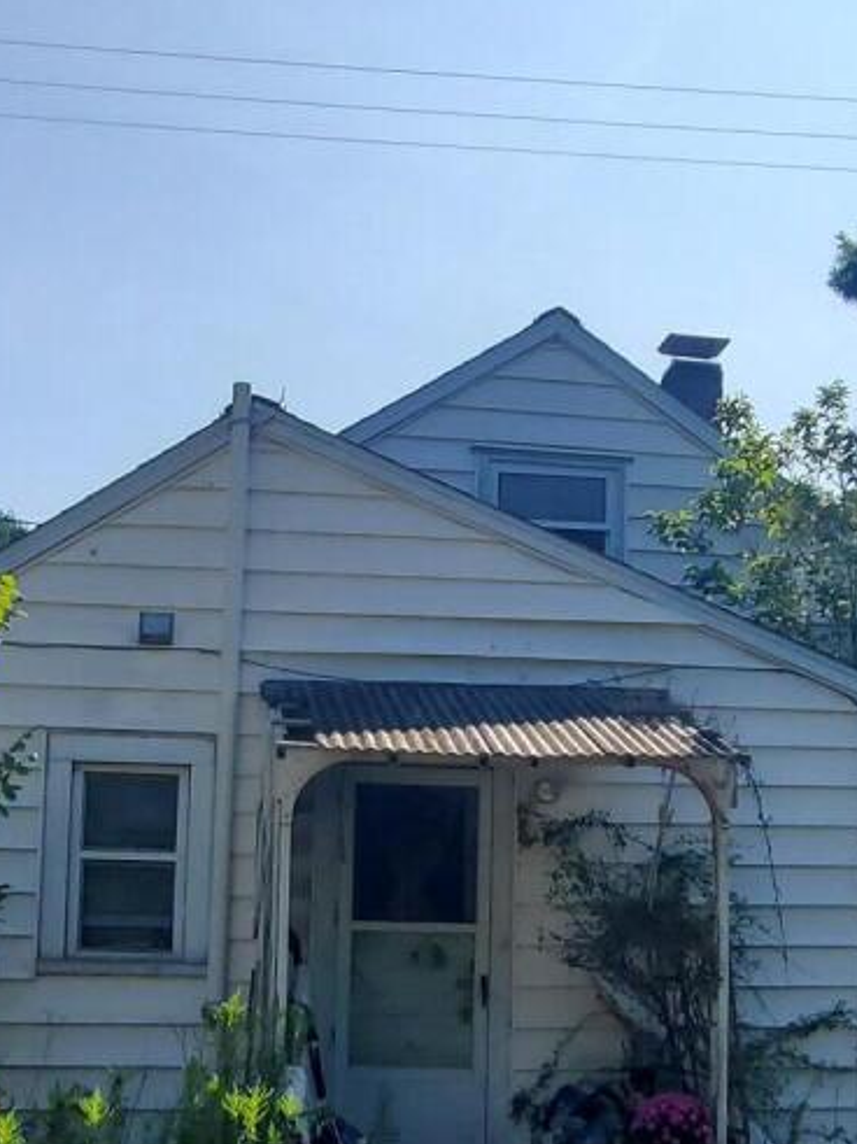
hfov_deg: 27.5
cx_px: 489
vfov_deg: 36.0
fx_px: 1750
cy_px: 715
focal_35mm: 53
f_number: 2.2
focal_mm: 1.8
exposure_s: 1/1588
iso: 50
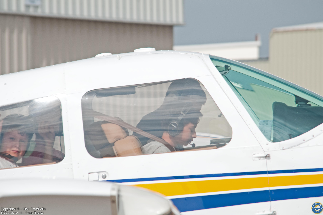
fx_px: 2700
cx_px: 162
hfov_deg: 6.8
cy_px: 108
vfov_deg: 4.6
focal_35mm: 301
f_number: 5.6
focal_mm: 200
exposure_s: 1/250
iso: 100
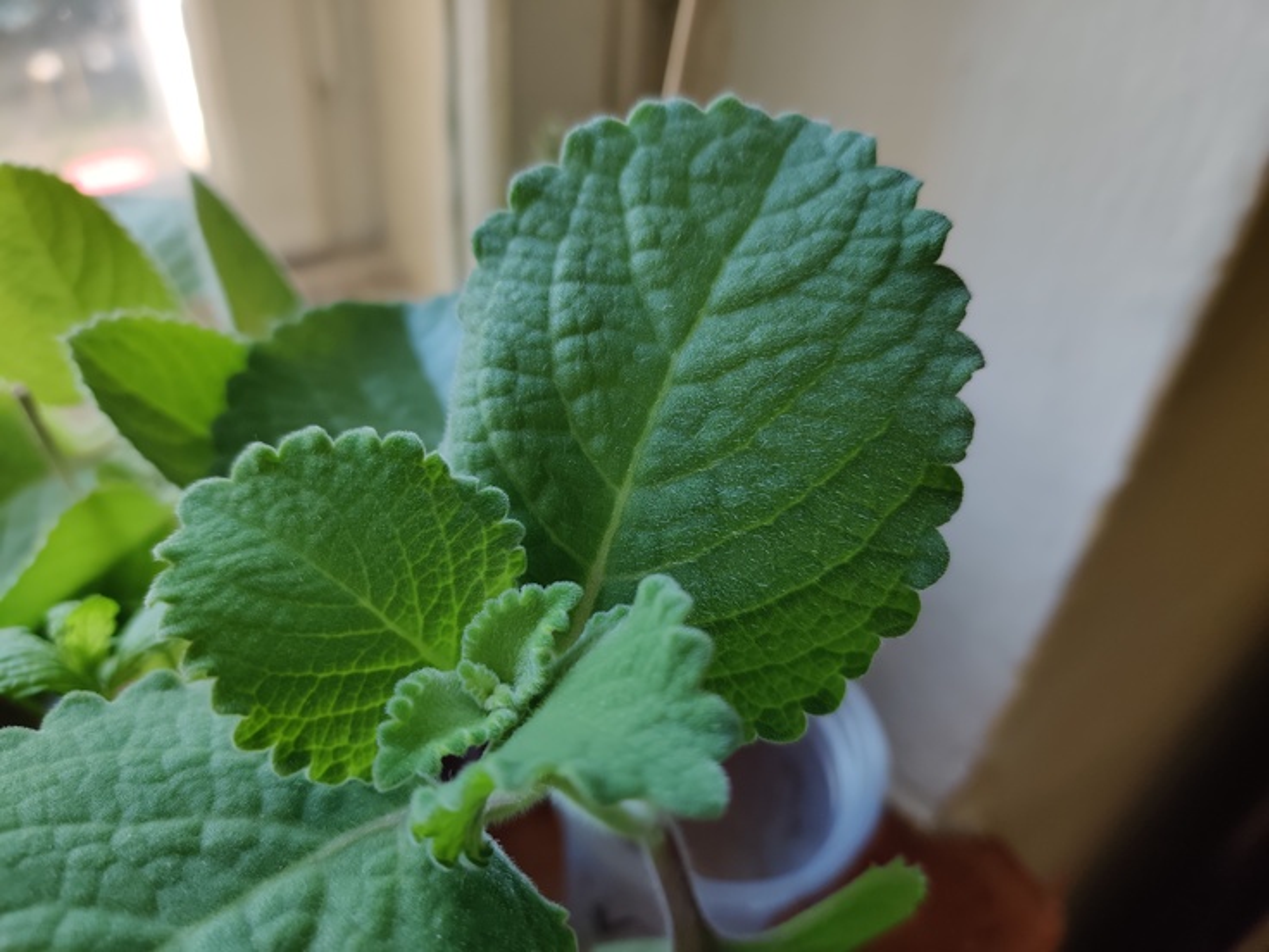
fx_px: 990
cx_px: 634
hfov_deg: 65.3
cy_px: 476
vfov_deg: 51.4
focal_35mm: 27
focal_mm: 4.75
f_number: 1.65
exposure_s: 1/108
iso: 100
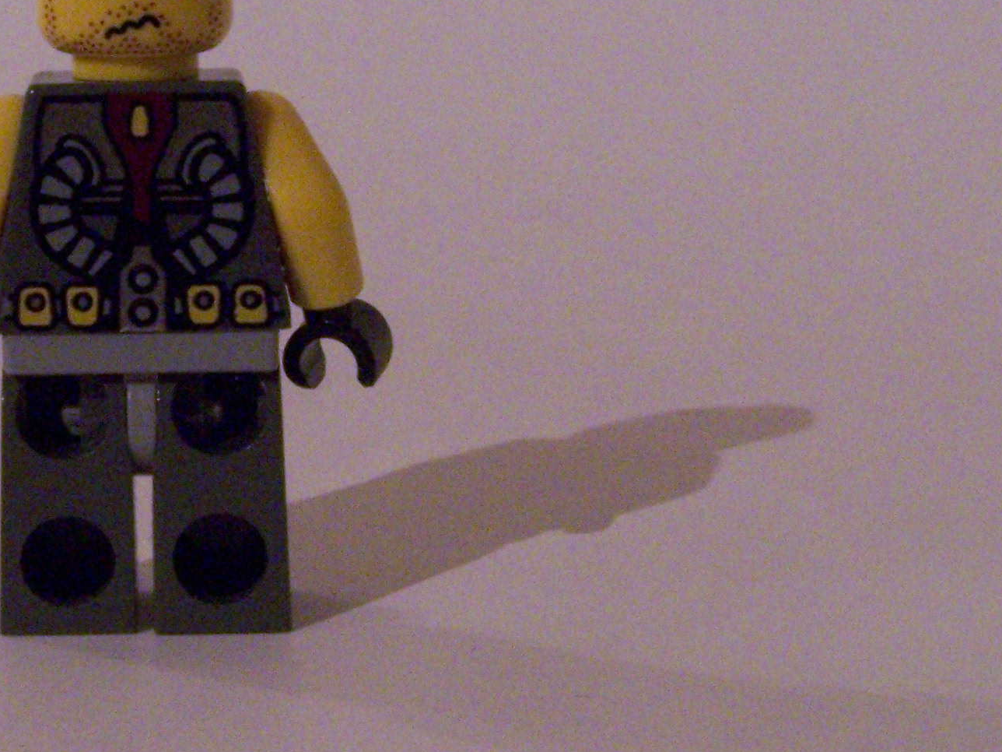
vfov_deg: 14.4
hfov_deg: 19.0
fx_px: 2953
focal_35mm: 102
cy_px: 168
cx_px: 160
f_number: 8
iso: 400
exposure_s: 1/4
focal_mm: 8.5
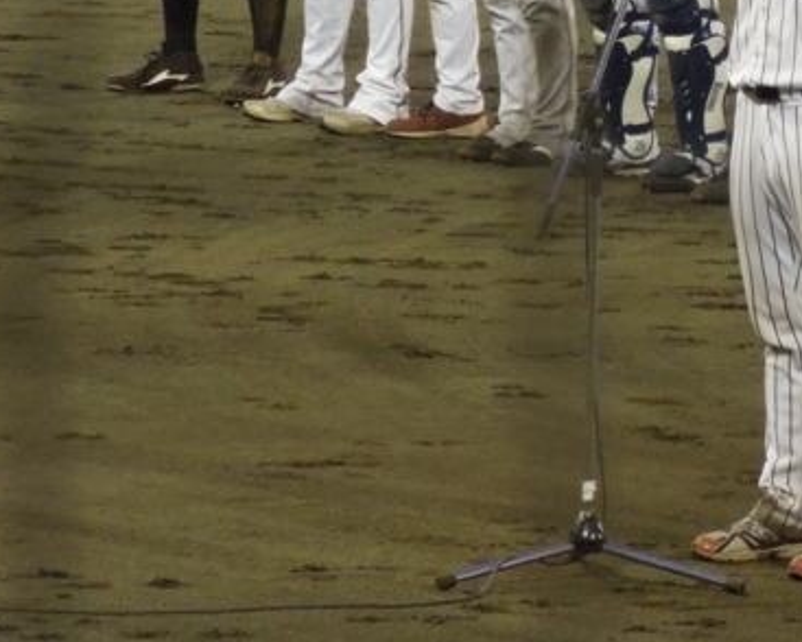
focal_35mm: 576
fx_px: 13679
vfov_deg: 2.7
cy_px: 11
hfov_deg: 3.4
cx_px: 778
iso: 800
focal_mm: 48.8
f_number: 5.2
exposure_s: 1/200
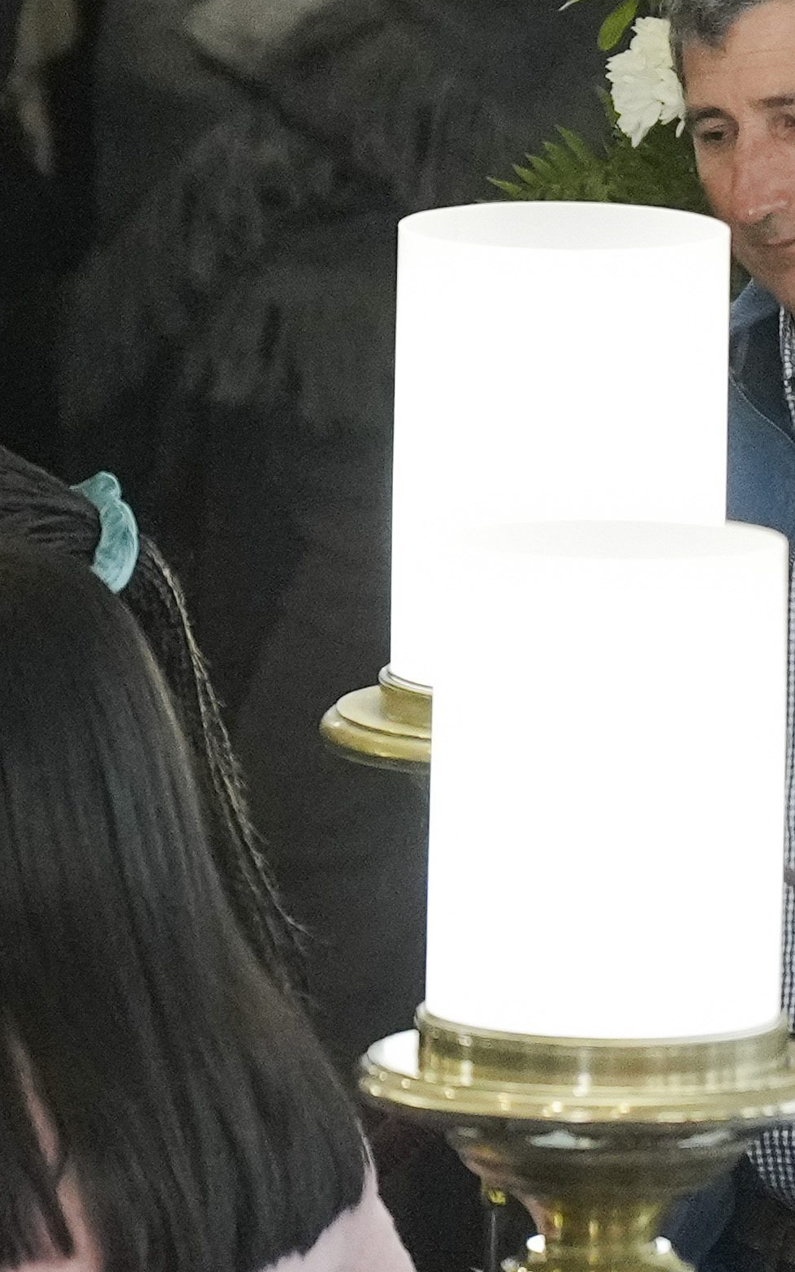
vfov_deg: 1.9
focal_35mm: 1099
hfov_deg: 1.2
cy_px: 1021
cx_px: -1002
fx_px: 38091
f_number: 2.8
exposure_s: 1/250
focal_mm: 200
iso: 3200
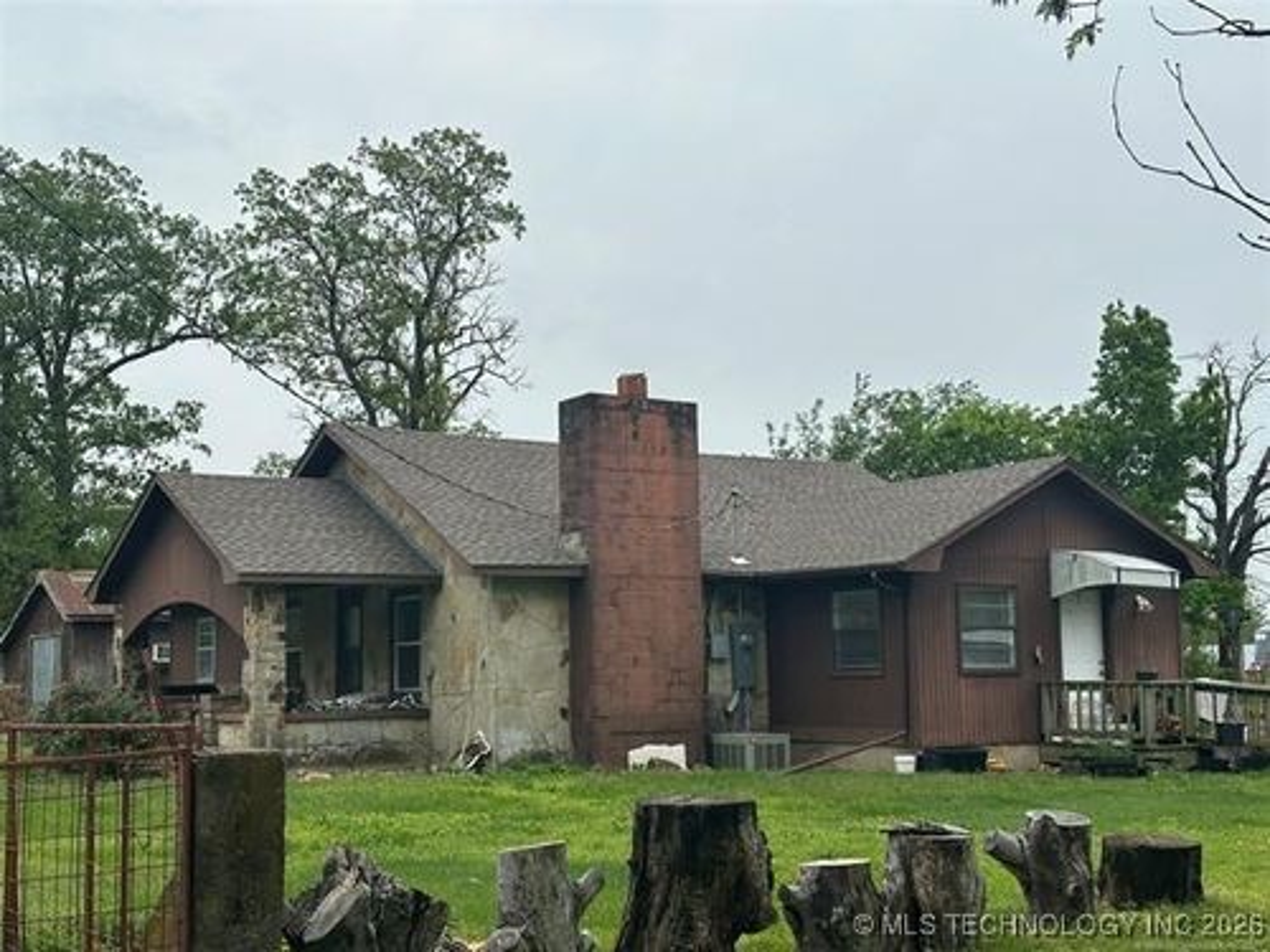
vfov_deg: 30.3
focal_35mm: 48
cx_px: 635
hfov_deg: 39.7
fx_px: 1761
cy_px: 476
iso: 64
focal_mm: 6.86
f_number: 1.78
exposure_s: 1/2890
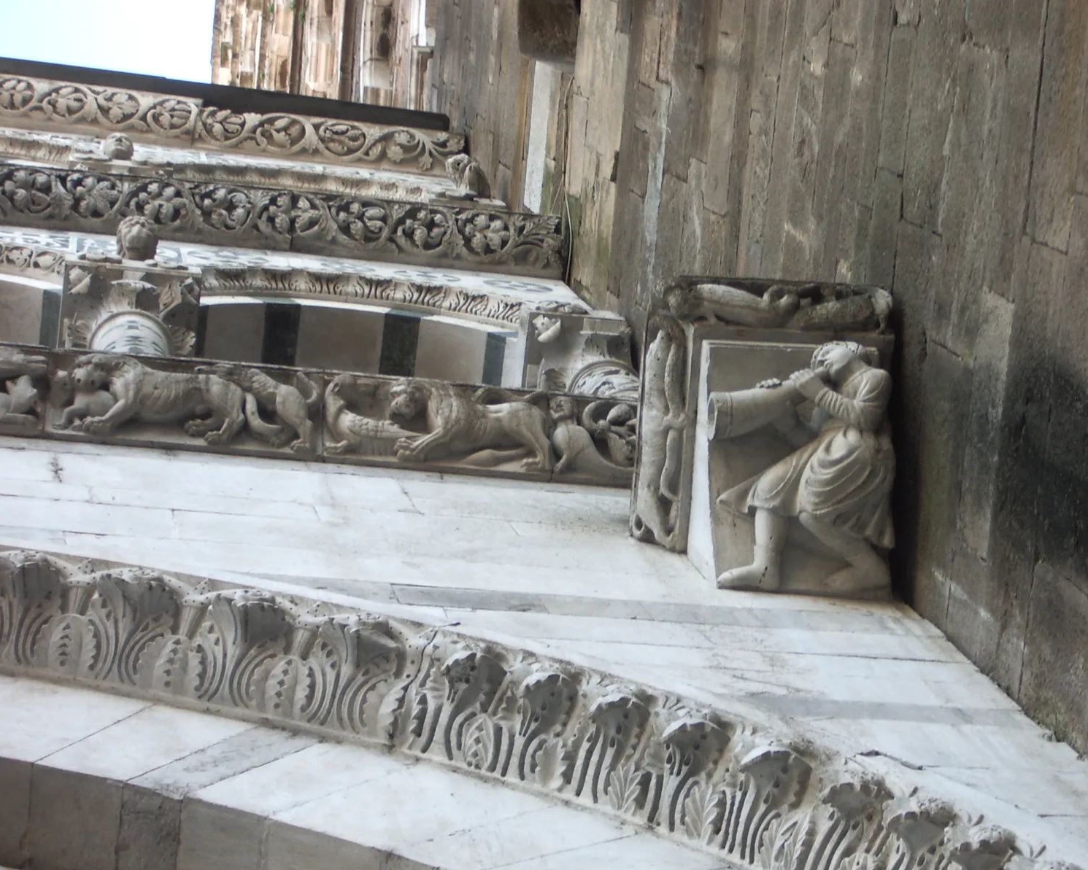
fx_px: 3542
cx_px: 582
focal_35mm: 110
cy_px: 435
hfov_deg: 17.5
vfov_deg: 14.0
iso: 100
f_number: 4.8
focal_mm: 17.4
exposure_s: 1/60
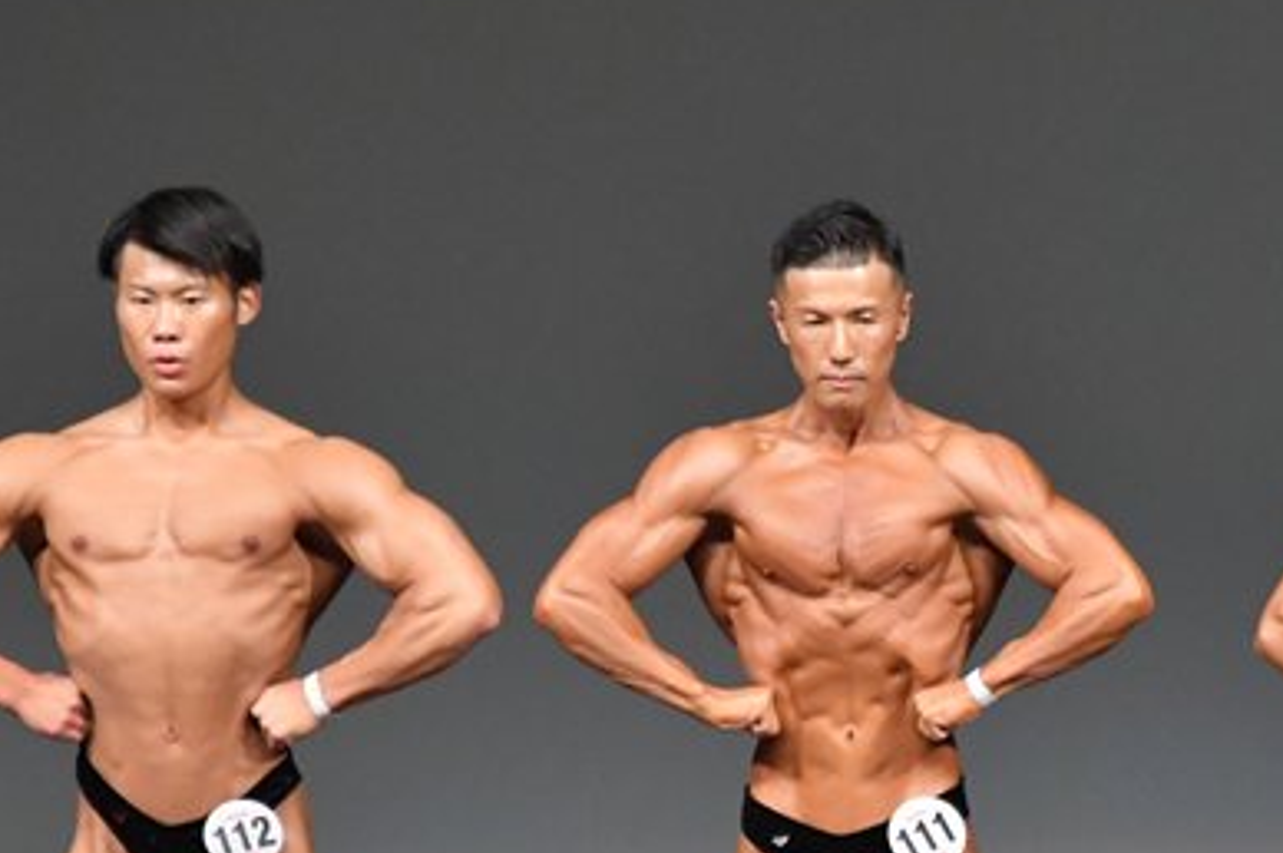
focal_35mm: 629
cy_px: 807
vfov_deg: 2.2
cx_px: 1172
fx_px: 22397
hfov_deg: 3.3
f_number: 5.6
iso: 5000
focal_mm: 210
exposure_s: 1/400
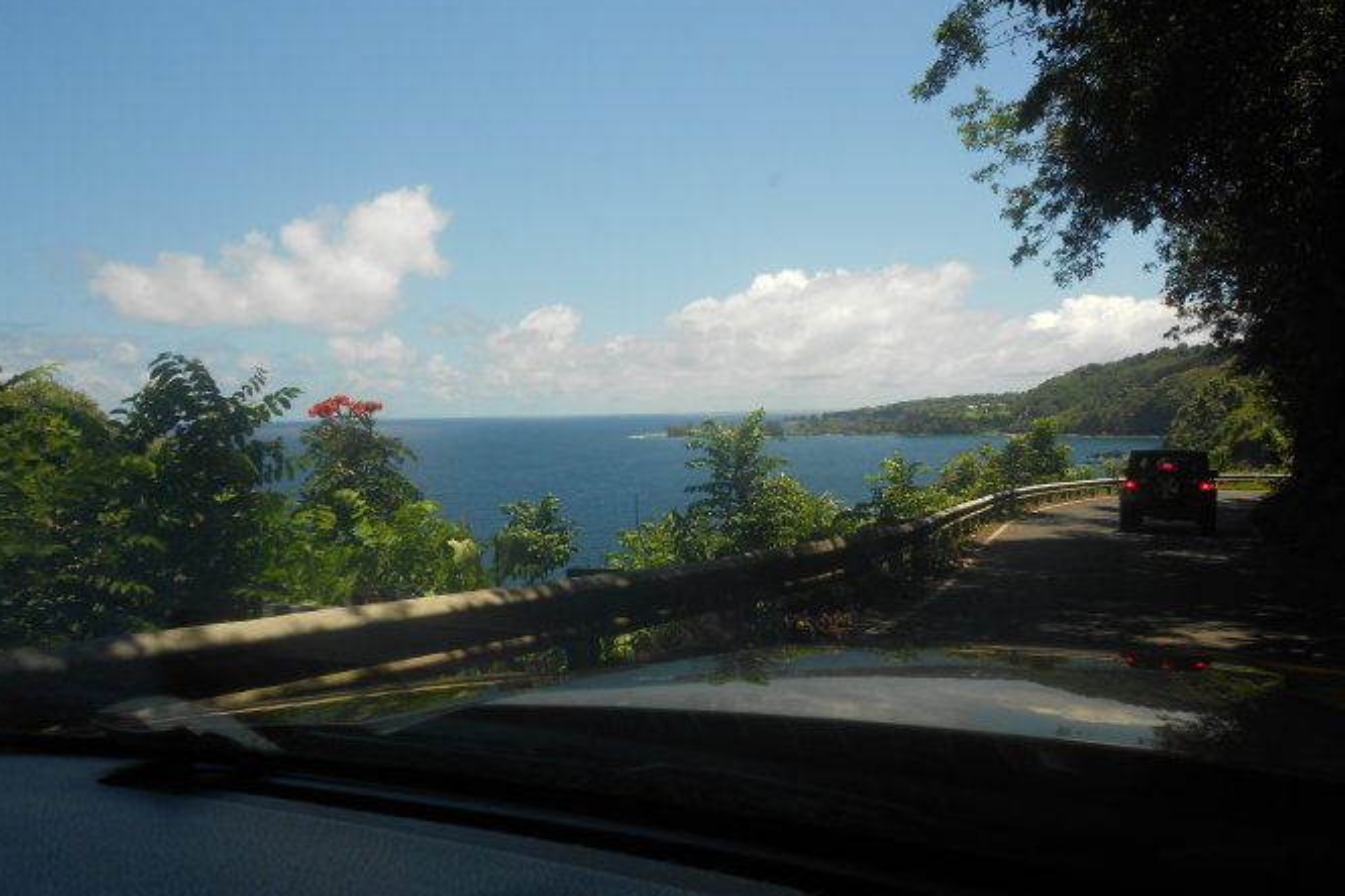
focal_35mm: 28
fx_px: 1046
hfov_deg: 65.5
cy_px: 447
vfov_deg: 46.4
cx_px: 654
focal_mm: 4.6
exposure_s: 1/640
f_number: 3.2
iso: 80
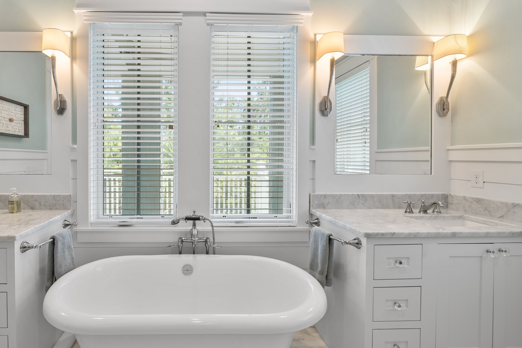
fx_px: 247
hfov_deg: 91.2
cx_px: 194
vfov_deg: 70.4
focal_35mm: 17
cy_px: 158
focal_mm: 12
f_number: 7.1
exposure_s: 1/4
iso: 160
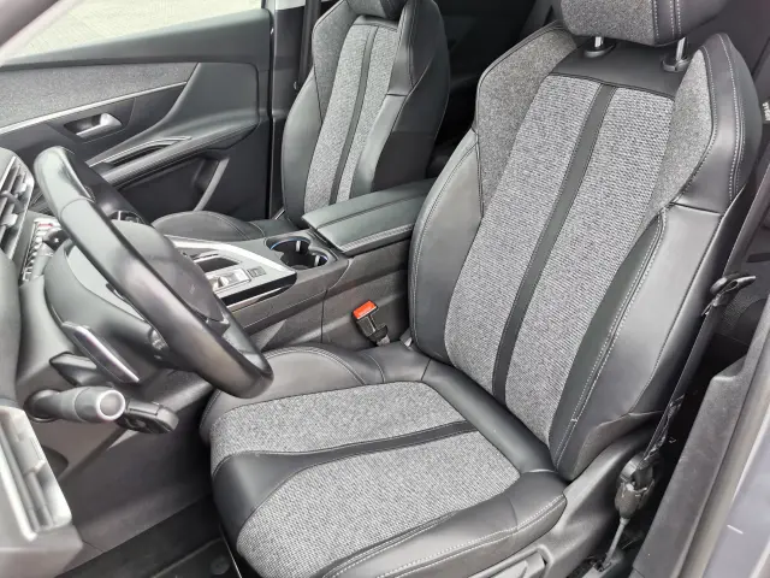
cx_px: 385
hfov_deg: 65.3
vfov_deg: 51.4
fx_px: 601
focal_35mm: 27
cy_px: 289
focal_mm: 5.56
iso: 100
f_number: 1.6
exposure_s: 1/100
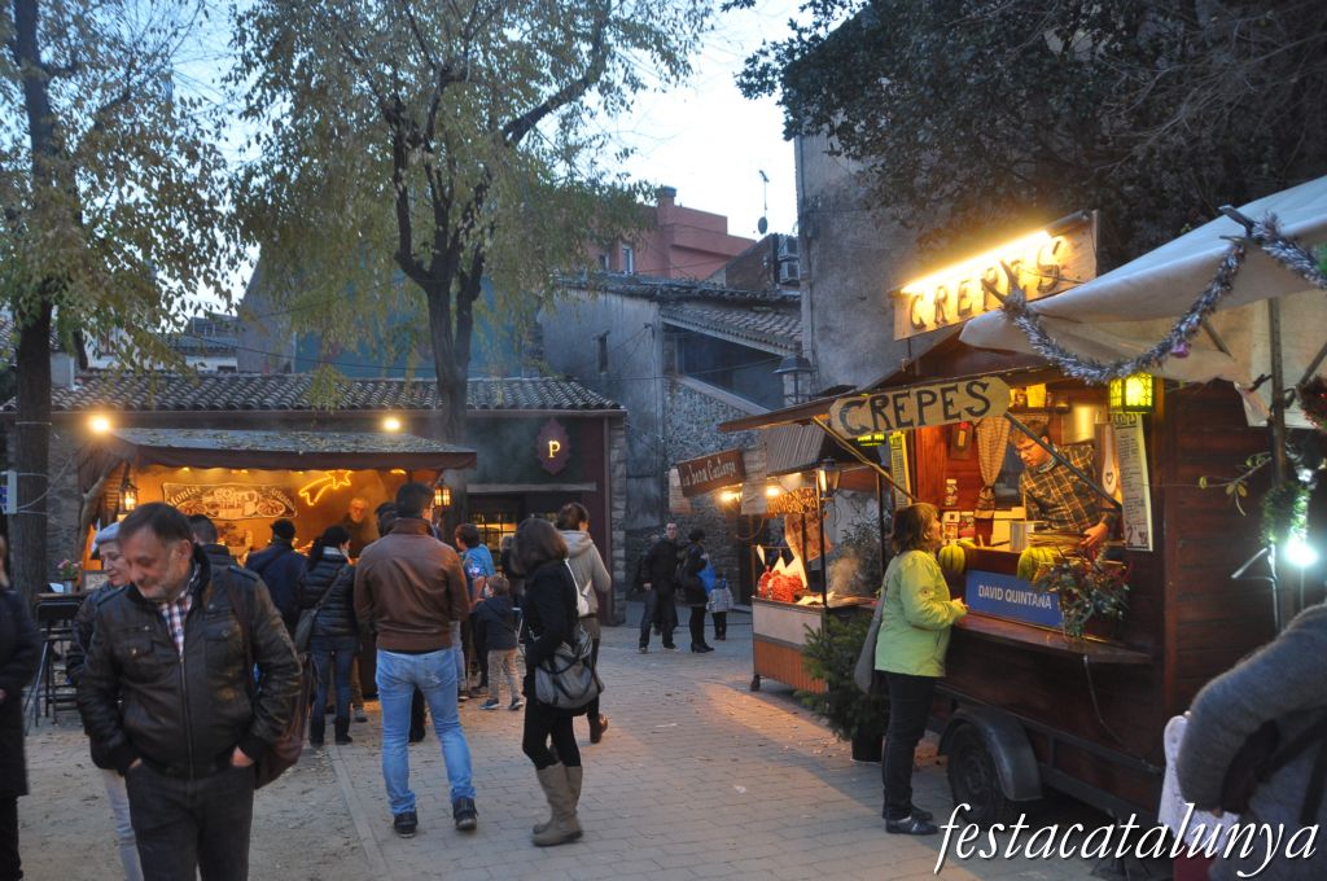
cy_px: 440
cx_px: 664
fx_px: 994
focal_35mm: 27
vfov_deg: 47.8
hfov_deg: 67.4
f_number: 3.5
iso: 640
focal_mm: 18
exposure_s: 1/30
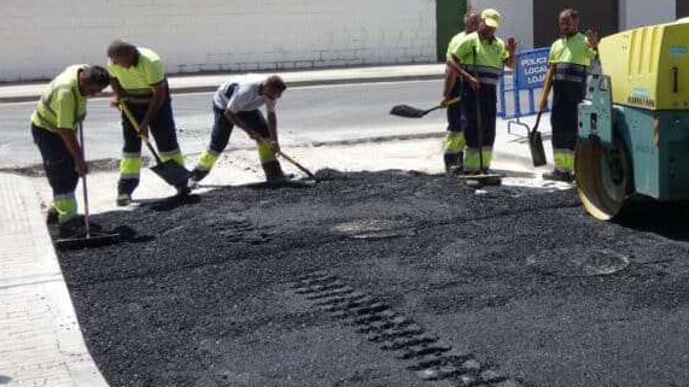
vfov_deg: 22.3
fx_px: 968
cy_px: 77
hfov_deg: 38.5
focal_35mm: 53
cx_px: 483
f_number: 3.5
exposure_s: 1/1000
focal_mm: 6
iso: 80
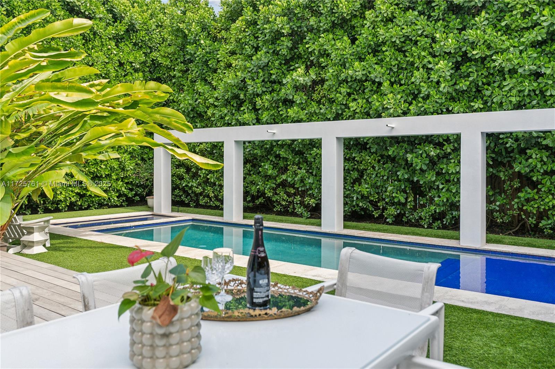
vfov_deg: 43.6
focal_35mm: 30
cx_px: 278
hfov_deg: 61.9
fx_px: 462
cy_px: 184
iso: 400
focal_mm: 20
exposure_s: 1/2000
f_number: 2.8
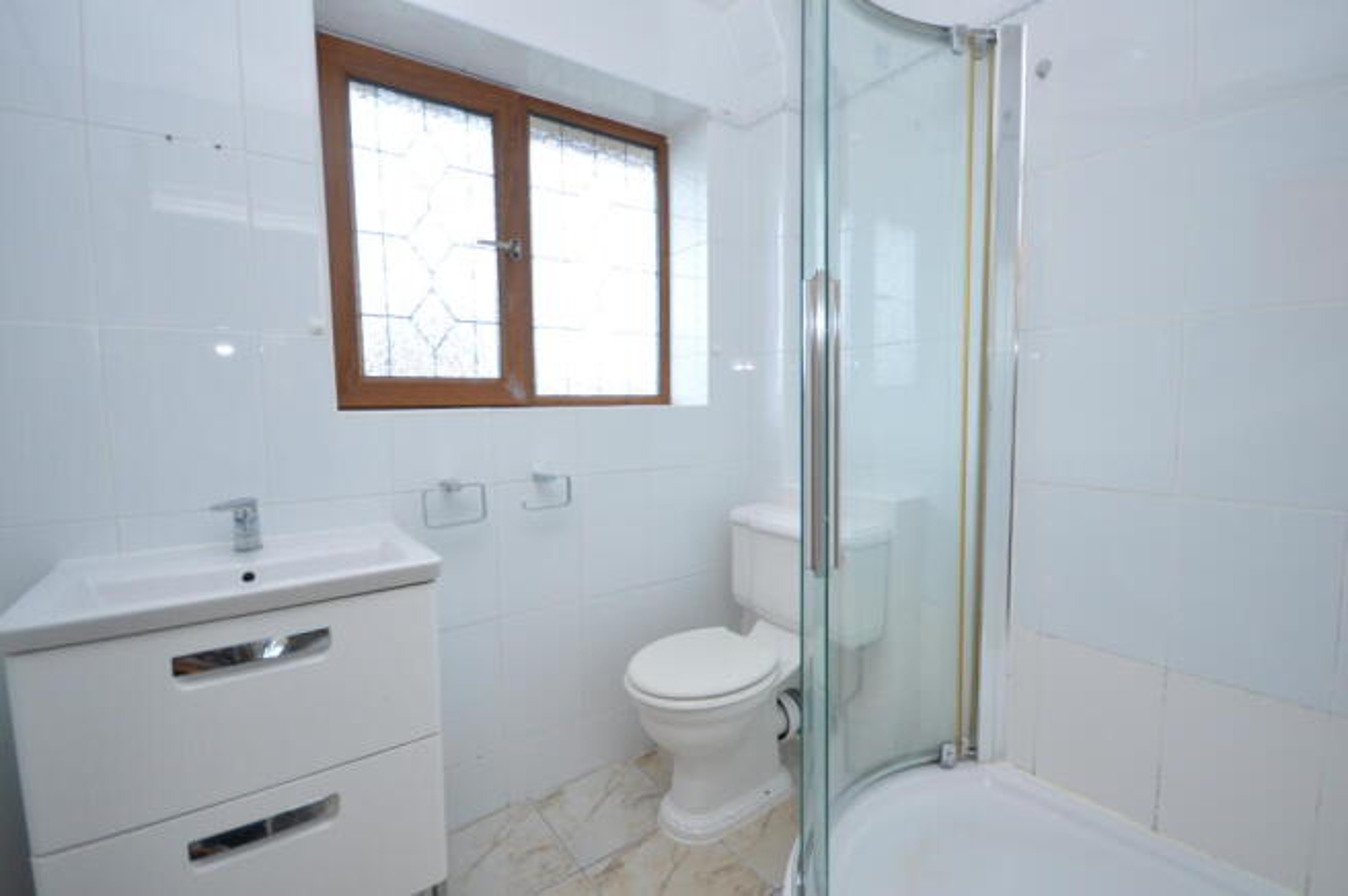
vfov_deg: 77.2
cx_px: 674
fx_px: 561
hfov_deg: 100.4
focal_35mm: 15
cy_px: 448
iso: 900
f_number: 4
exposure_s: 1/60
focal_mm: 10
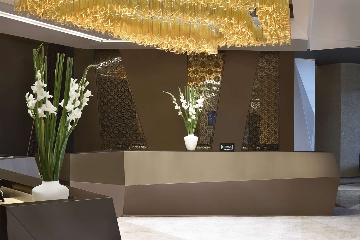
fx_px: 550
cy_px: 120
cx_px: 180
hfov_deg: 36.2
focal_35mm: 55
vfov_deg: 24.6
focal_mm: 55
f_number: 20
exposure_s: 1.6
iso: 320
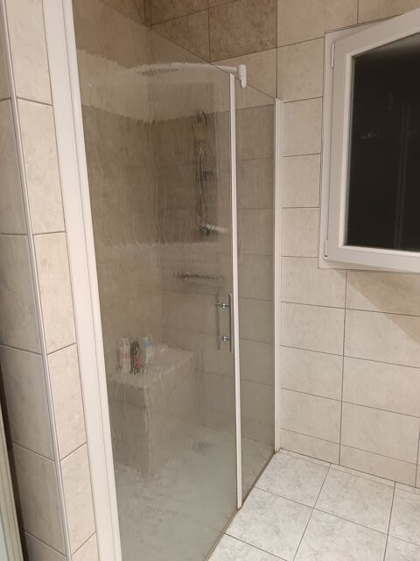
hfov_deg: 56.8
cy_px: 280
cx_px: 210
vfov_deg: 71.6
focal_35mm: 24
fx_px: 388
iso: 851
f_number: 1.7
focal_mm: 5.31
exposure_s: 1/33.3
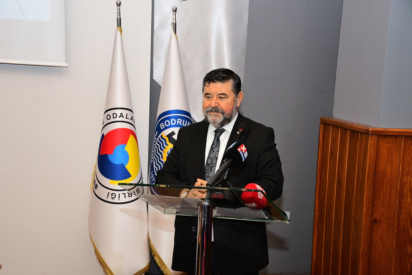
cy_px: 138
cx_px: 206
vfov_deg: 28.1
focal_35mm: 48
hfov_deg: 41.1
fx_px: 549
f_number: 4
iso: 1250
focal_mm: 32
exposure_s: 1/125
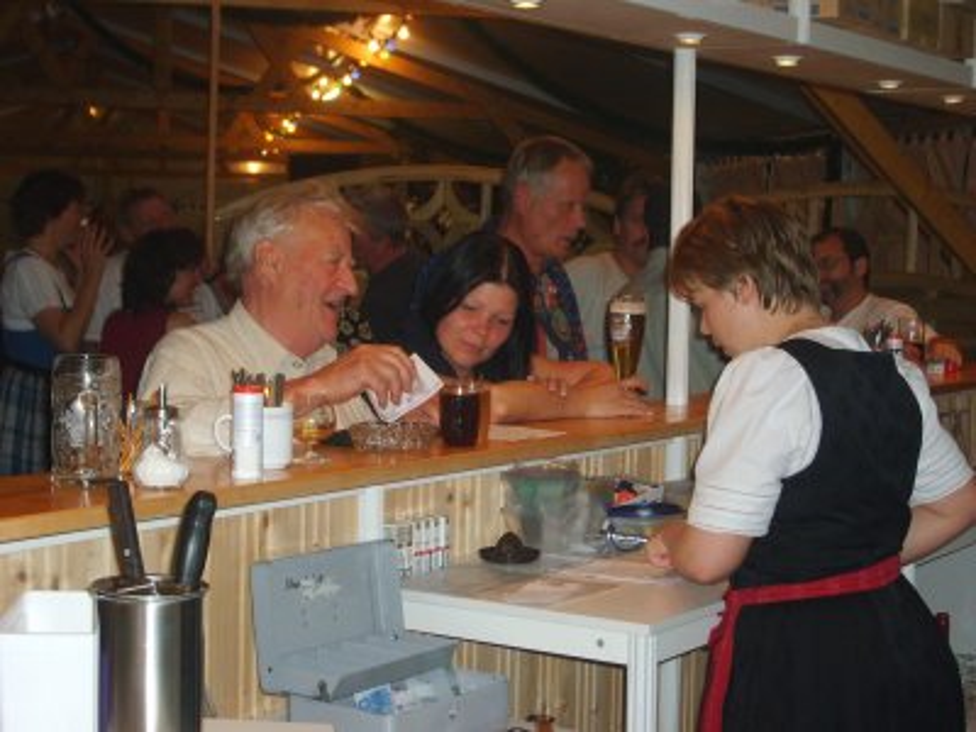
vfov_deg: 24.0
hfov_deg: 31.7
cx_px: 488
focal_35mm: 61
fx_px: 1720
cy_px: 366
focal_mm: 10.3
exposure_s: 1/60
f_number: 3.6
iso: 128
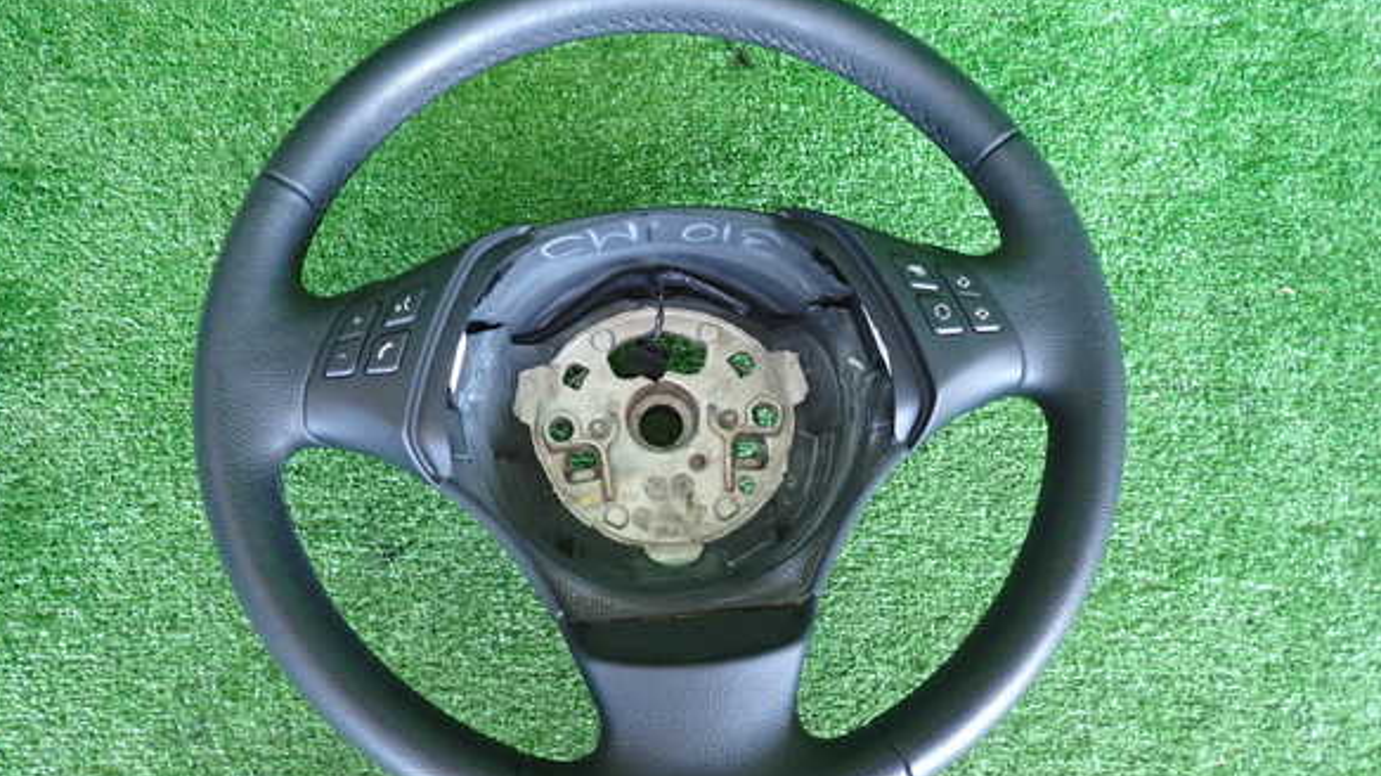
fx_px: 1025
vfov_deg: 41.4
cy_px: 409
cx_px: 676
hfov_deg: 67.9
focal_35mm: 28
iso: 400
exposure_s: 1/30
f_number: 2
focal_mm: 4.5
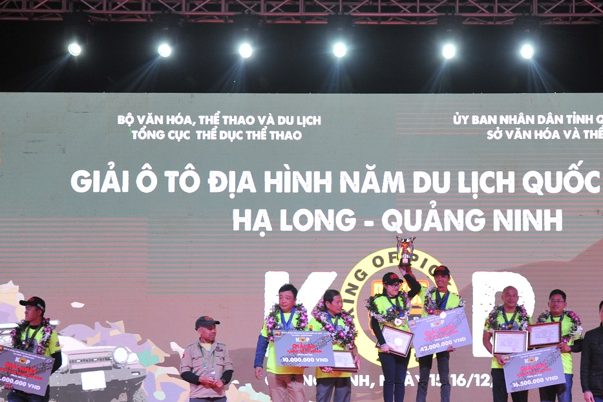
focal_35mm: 60
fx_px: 1005
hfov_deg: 33.1
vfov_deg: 22.2
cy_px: 340
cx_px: 403
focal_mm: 35
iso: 1250
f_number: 4
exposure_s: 1/80
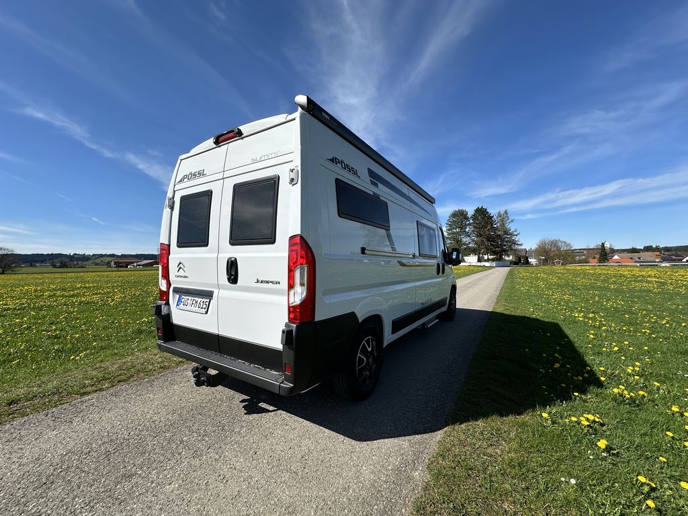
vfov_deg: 85.7
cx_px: 344
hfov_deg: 102.1
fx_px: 278
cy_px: 258
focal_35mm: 14
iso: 50
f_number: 2.2
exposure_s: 1/2959
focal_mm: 2.22
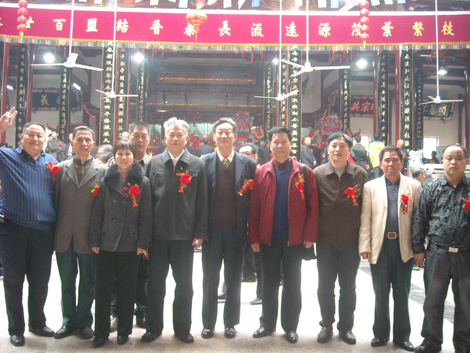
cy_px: 176
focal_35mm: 35
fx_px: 475
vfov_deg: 40.7
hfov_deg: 52.6
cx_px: 235
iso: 400
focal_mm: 5.7
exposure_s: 1/30
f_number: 2.8
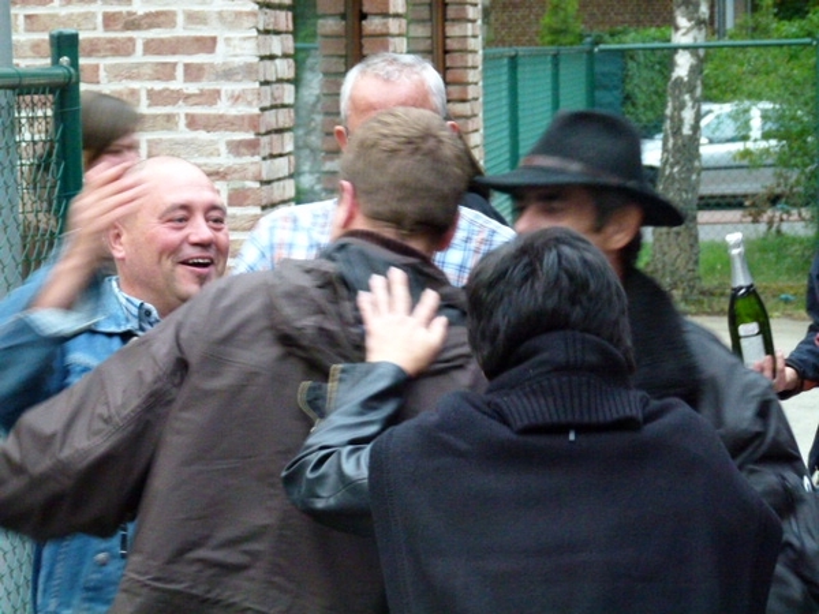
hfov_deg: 13.1
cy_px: 307
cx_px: 410
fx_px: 3573
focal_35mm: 151
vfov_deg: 9.8
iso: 800
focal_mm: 27.2
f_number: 3.7
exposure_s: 1/20
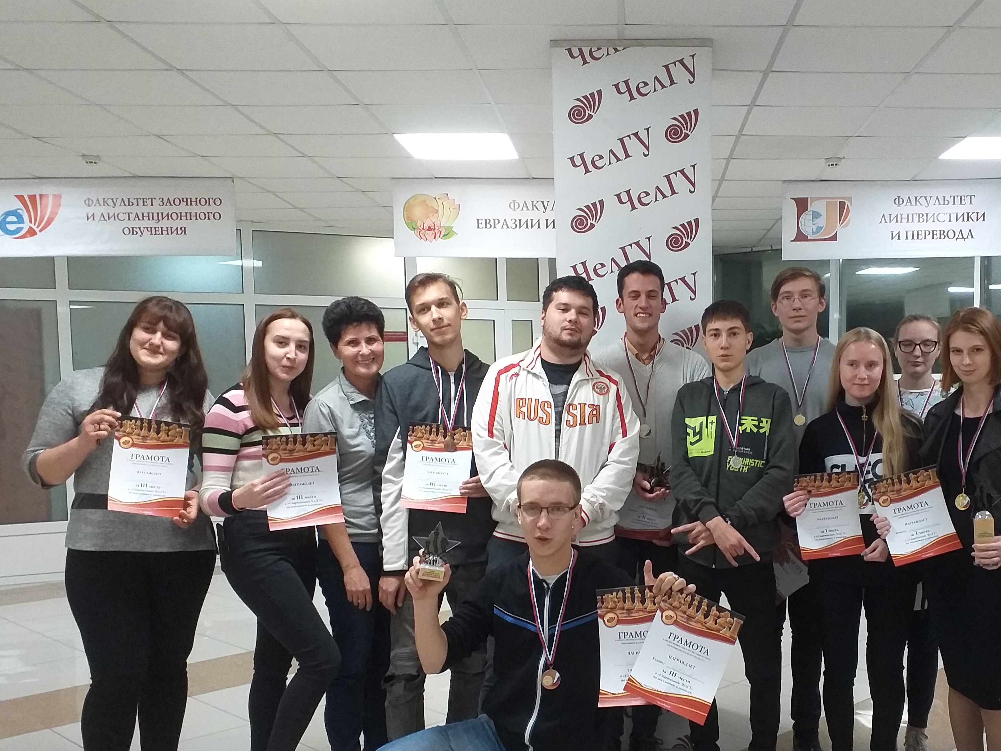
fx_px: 1070
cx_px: 656
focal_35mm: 37
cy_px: 471
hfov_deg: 49.4
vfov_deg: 38.4
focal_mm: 3.6
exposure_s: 1/50
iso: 160
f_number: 1.9
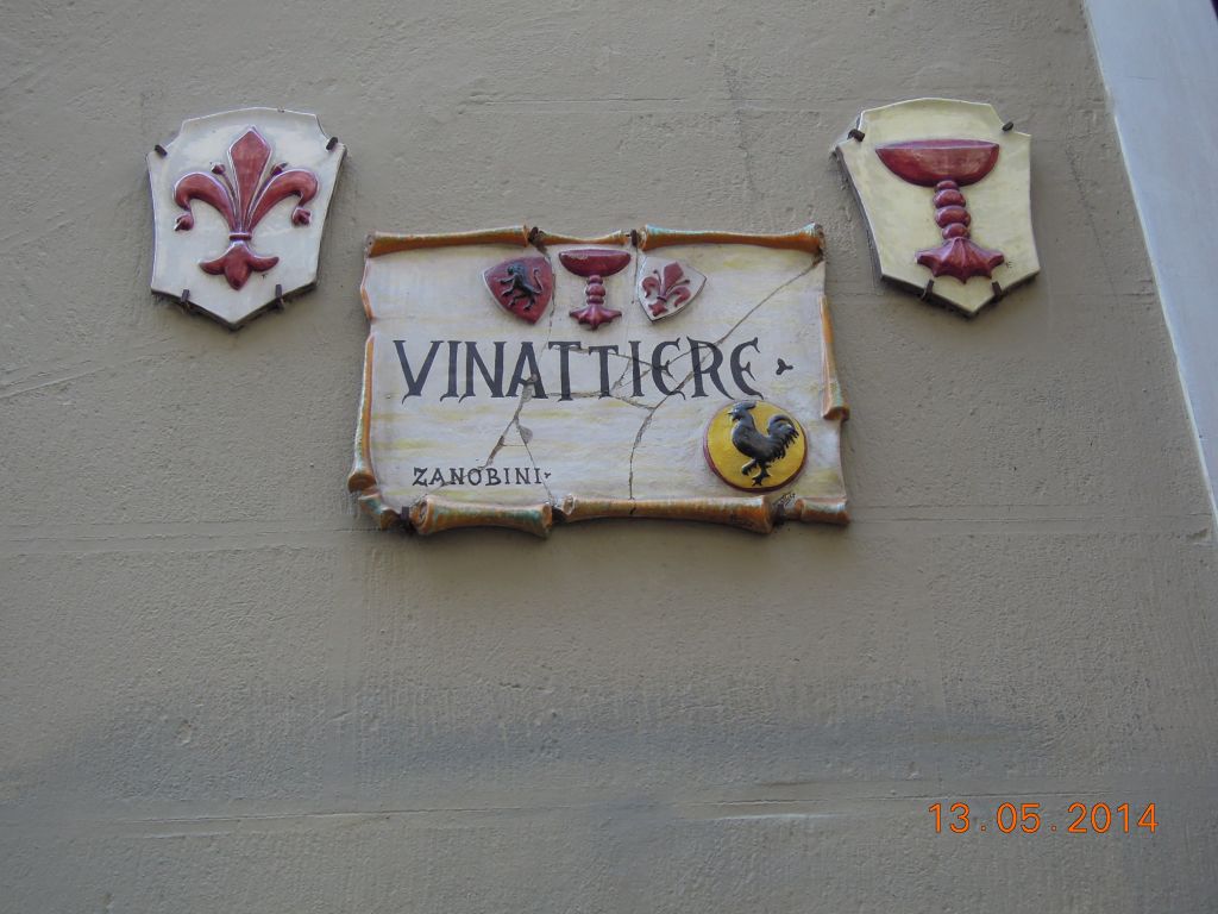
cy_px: 457
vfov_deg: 40.7
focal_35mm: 35
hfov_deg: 52.6
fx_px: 1232
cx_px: 609
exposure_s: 1/80
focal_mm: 6.3
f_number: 3.2
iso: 160
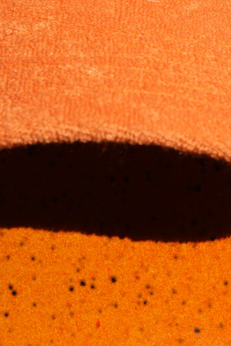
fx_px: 2263
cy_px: -16
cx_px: 82
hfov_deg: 5.8
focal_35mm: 235
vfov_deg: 8.7
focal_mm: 47
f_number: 6.3
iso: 100
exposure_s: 1/640
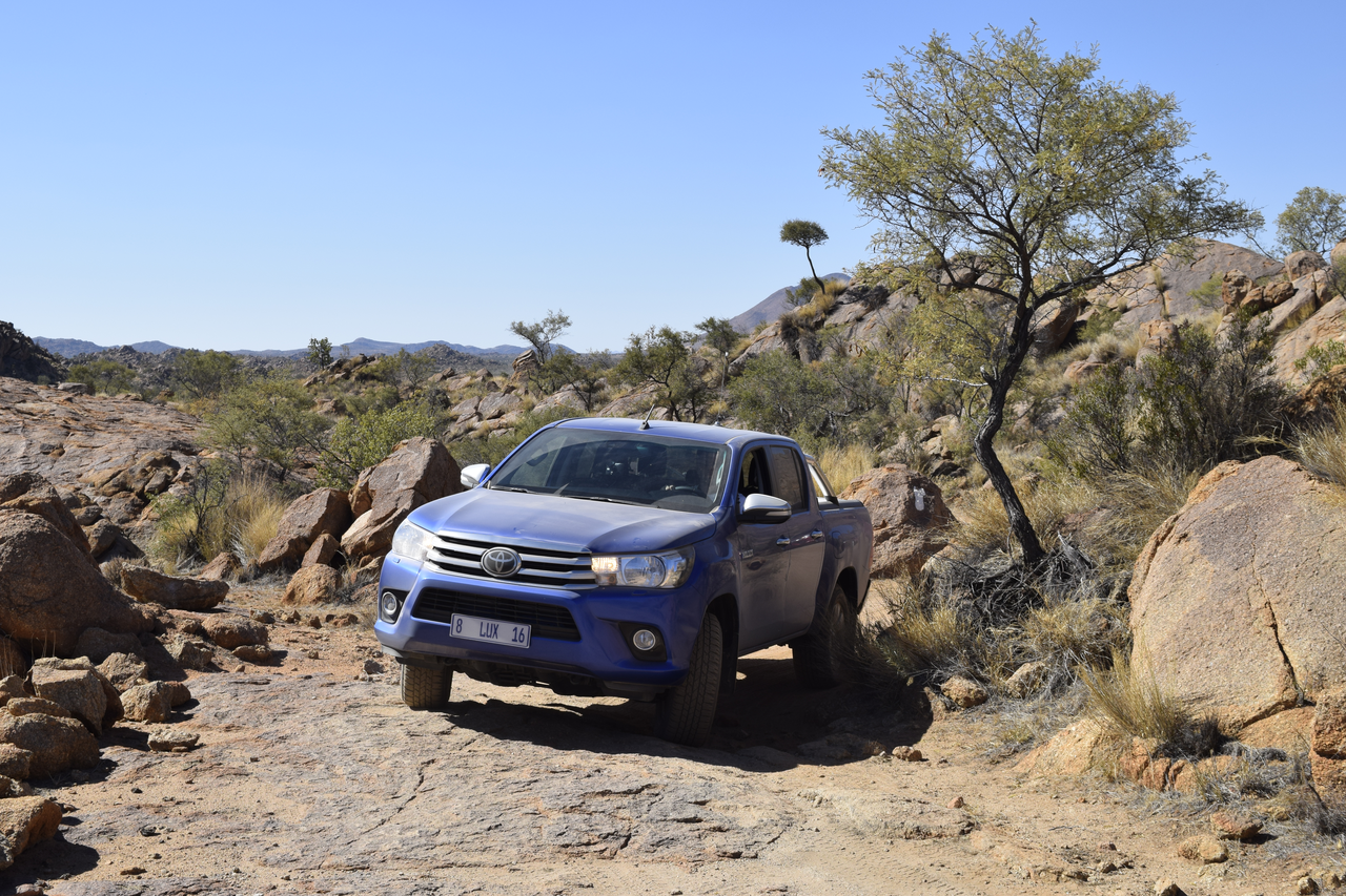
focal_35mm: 48
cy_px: 448
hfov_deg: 41.1
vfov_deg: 28.1
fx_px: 1794
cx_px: 673
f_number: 10
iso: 200
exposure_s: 1/400
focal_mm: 32
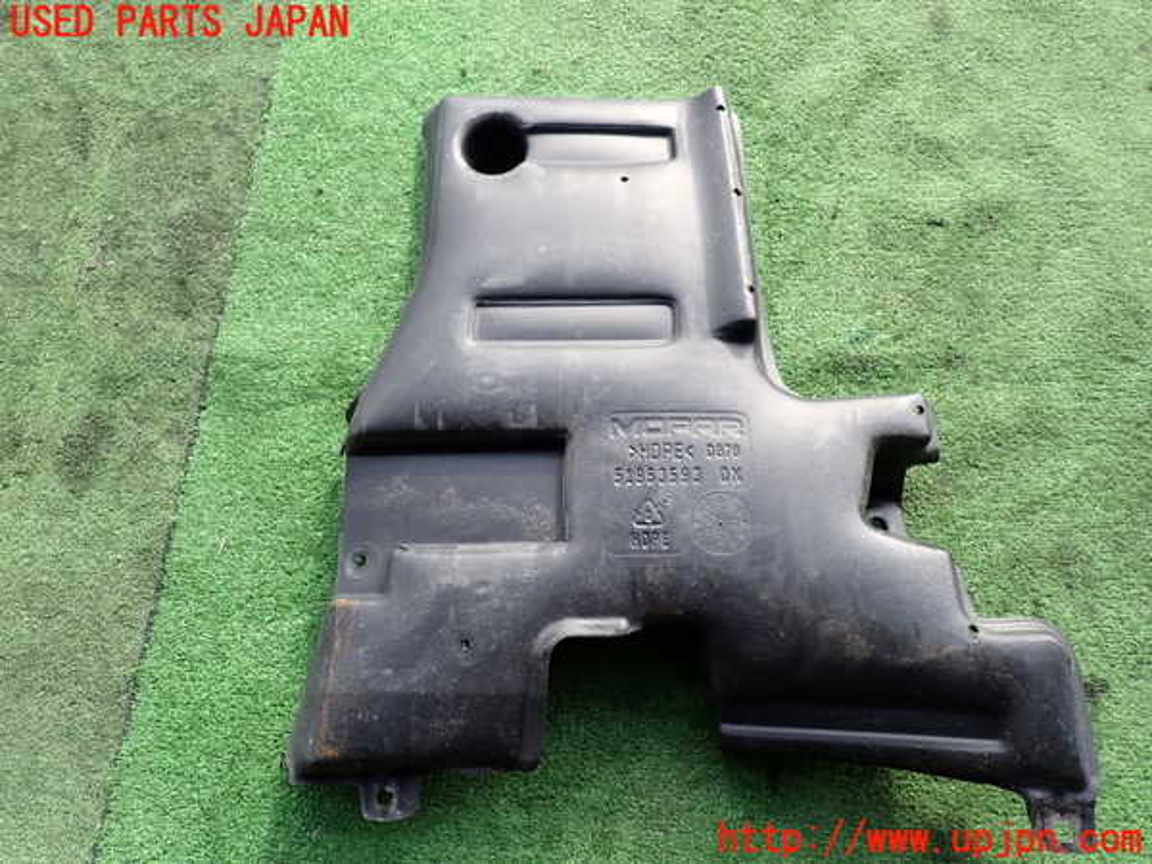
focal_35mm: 25
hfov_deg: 69.4
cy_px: 432
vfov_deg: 54.9
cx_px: 576
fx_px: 832
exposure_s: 1/200
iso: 100
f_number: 2.8
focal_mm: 4.5
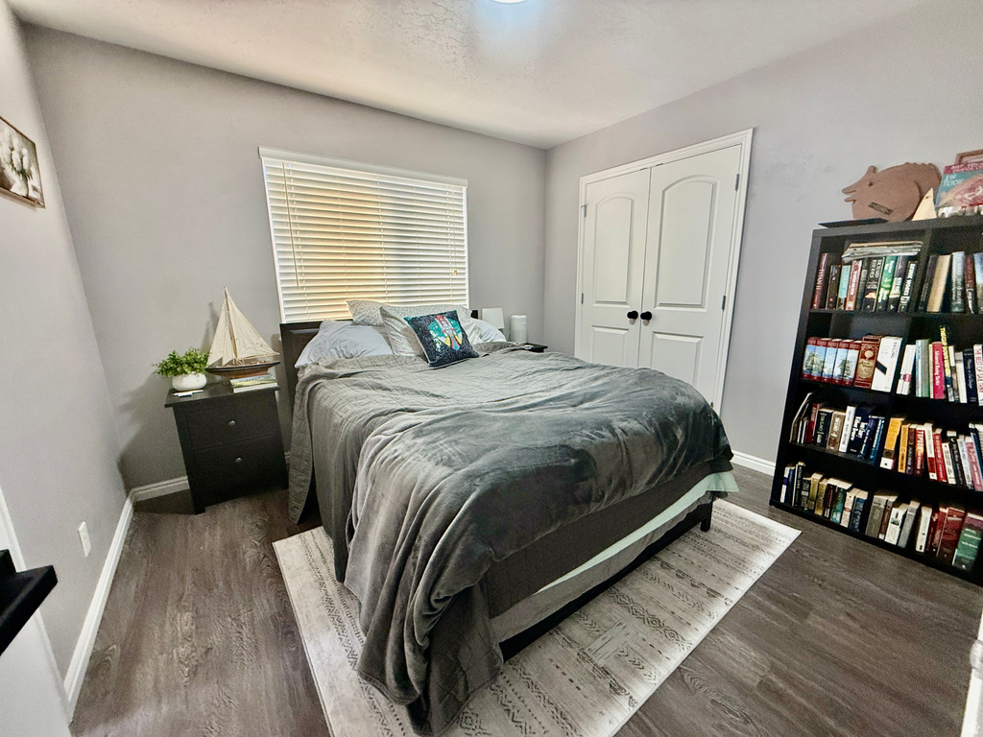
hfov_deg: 102.1
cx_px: 492
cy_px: 368
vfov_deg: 85.7
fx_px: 398
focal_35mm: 14
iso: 200
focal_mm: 2.22
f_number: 2.2
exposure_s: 1/120
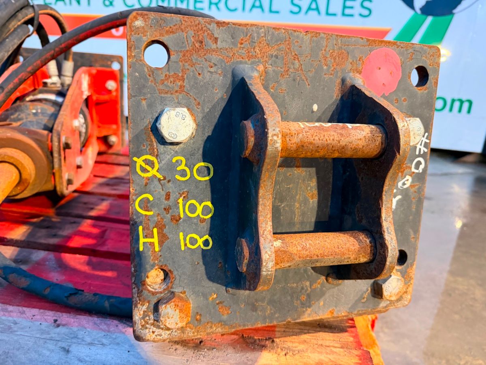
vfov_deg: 56.8
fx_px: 337
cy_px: 182
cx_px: 243
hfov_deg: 71.6
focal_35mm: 24
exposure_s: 1/50
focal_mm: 6.76
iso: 500
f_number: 1.78
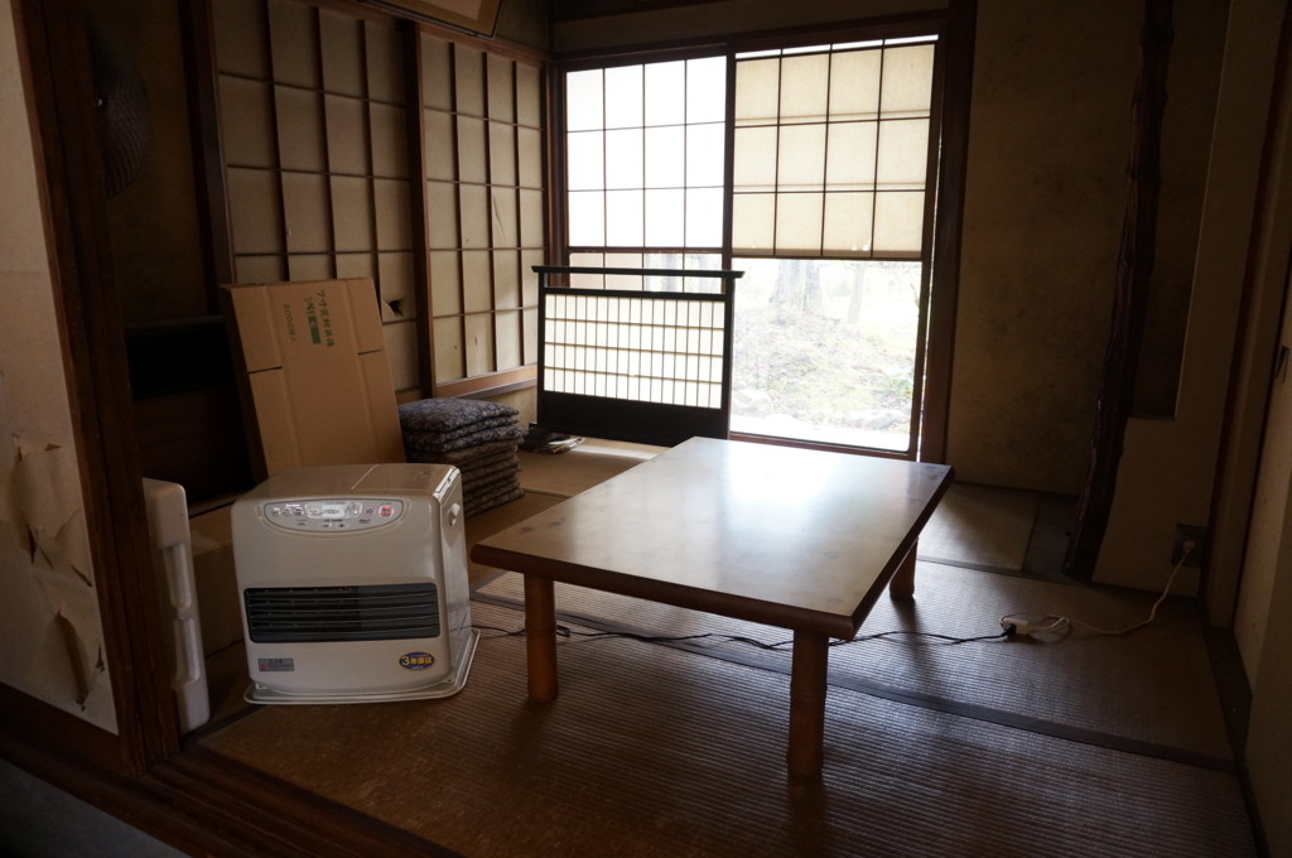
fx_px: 860
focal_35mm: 24
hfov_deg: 73.8
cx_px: 646
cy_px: 429
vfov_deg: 53.0
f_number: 4
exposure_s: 1/60
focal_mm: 16
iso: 800
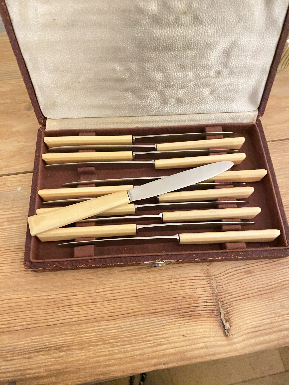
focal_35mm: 26
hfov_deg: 53.1
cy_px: 192
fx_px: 289
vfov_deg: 67.3
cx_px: 144
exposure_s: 1/17
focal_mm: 4.25
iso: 1250
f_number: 1.8
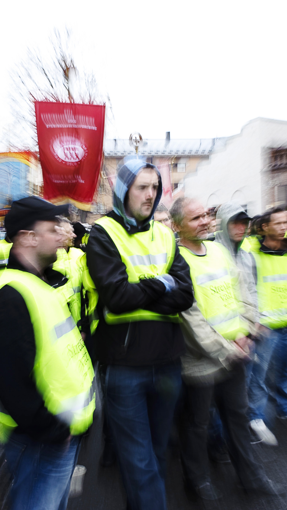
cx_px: 119
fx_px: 514
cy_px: 255
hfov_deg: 31.1
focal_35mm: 38
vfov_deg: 52.8
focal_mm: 24
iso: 100
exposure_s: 1/4
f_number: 22
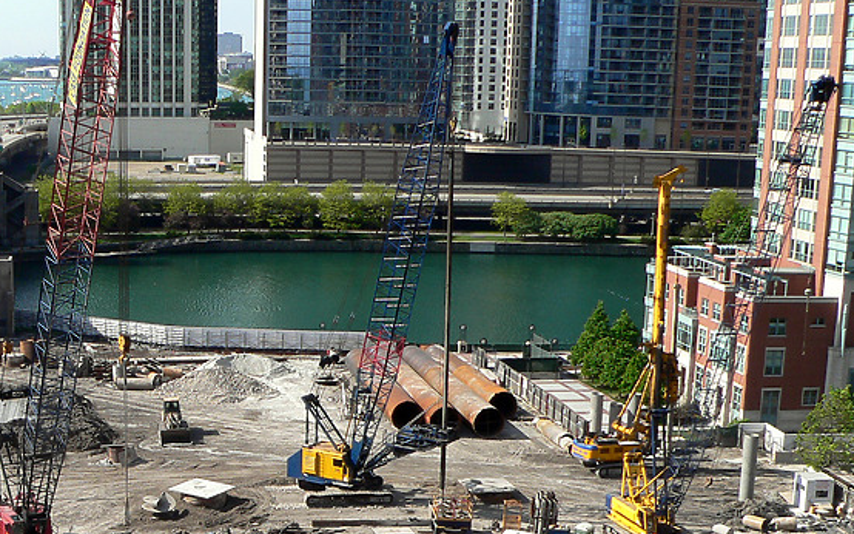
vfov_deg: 20.5
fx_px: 1443
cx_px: 239
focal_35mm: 62
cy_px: 475
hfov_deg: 32.5
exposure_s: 1/640
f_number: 3.7
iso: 80
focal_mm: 6
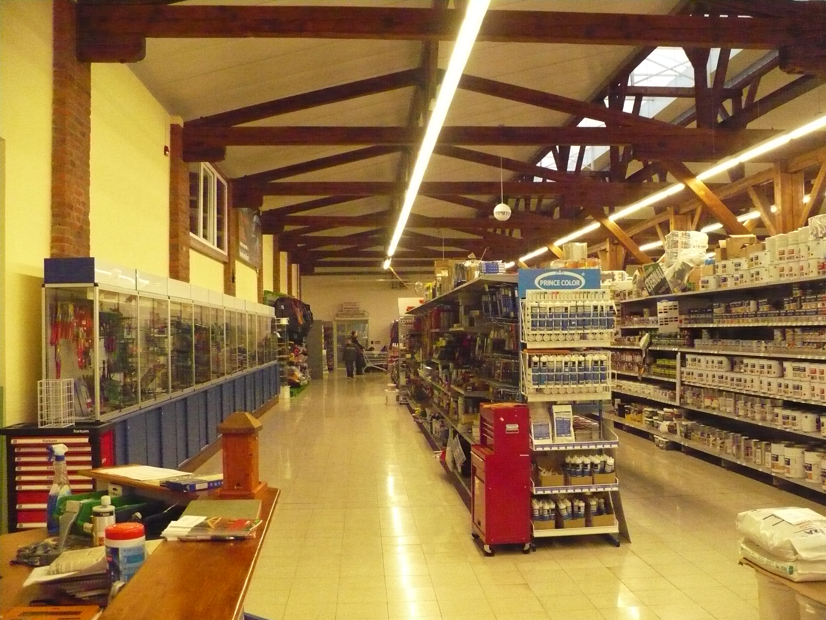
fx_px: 883
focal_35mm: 37
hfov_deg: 50.1
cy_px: 310
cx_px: 413
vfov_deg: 38.7
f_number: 2.8
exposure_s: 1/100
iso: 1250
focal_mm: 6.1
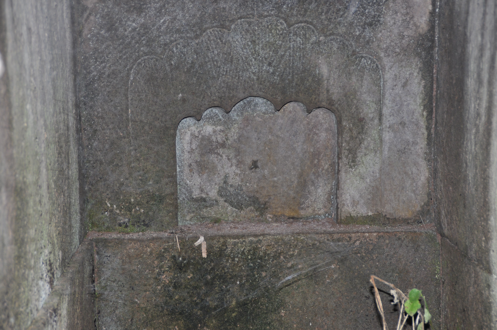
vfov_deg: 18.1
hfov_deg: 27.0
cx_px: 248
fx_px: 1034
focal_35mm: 75
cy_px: 165
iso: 250
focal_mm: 50
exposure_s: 1/125
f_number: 4.8
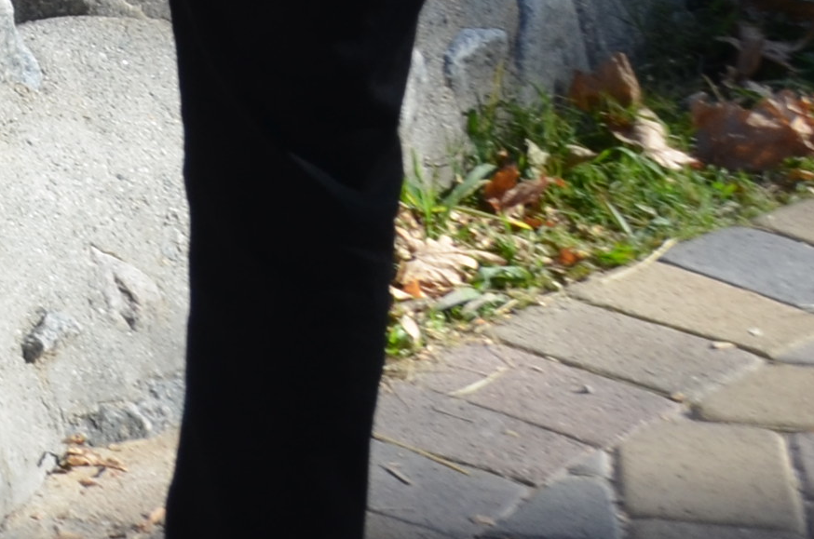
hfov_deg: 9.6
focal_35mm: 186
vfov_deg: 7.0
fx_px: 4197
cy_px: -642
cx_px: -1268
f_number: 7.1
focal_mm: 22
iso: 200
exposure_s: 1/400
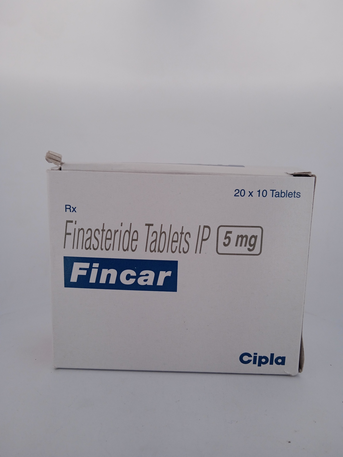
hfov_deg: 49.7
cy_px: 228
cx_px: 172
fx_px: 370
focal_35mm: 28
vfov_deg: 63.4
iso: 111
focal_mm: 3.43
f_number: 2.2
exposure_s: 1/195
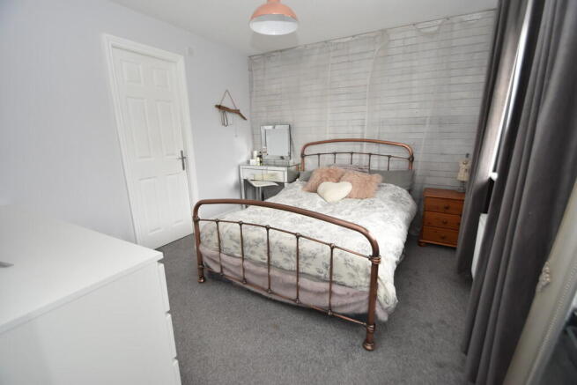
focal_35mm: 15
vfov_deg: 77.4
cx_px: 288
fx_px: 240
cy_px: 192
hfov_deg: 100.4
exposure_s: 1/60
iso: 900
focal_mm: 10
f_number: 3.5
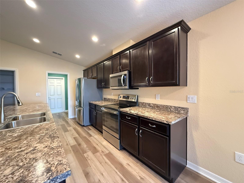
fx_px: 99
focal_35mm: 14
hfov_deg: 102.1
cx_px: 122
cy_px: 92
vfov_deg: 85.7
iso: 1000
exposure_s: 1/60
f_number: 2.2
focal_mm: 2.22
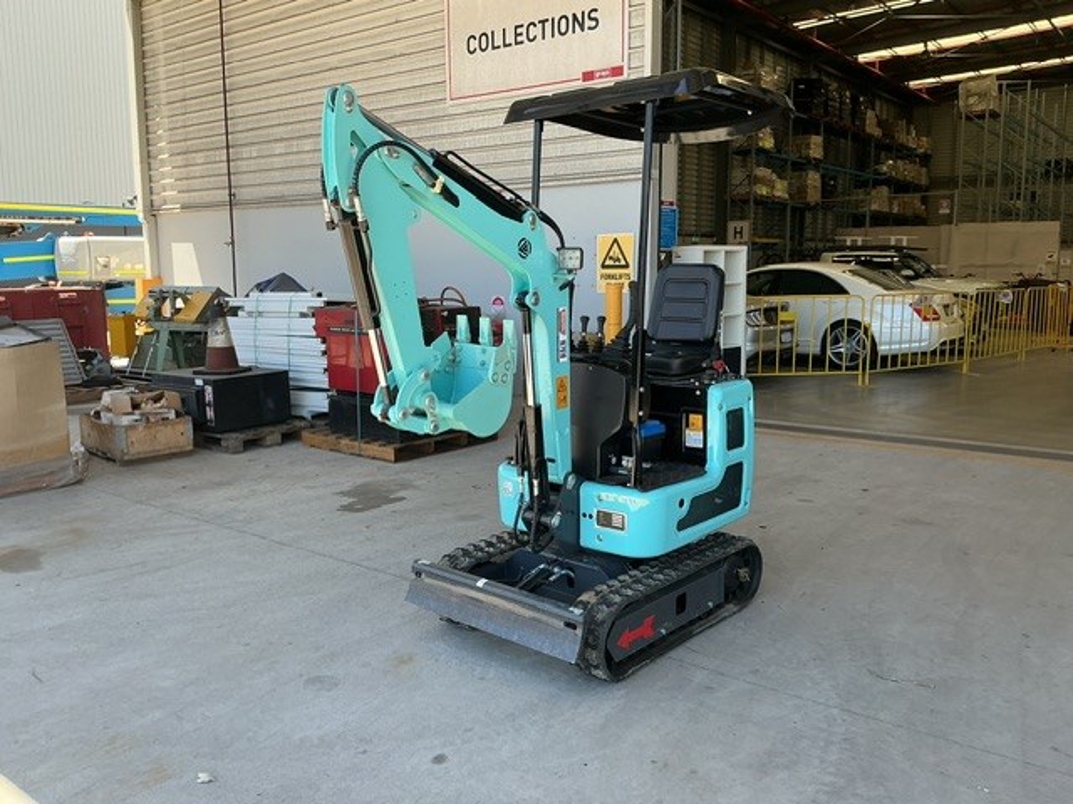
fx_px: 899
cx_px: 536
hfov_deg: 61.7
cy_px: 402
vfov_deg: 48.2
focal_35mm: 29
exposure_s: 1/316
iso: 25
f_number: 1.8
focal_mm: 3
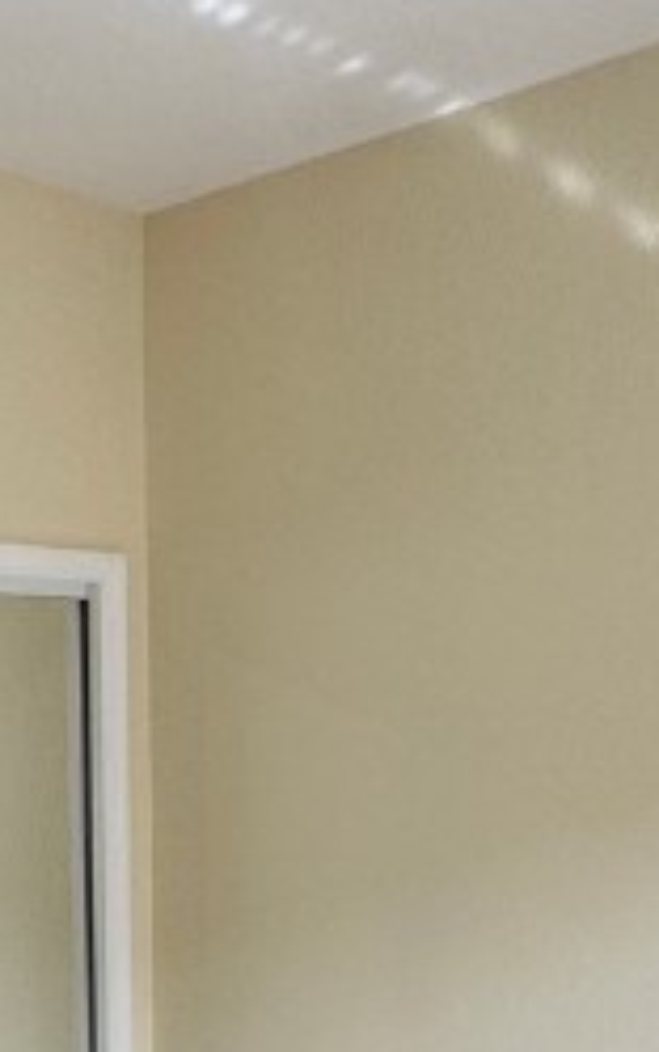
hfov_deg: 20.9
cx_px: 63
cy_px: 1065
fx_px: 1750
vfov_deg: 30.9
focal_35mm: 61
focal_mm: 2.22
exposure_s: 1/99
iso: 100
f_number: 2.2
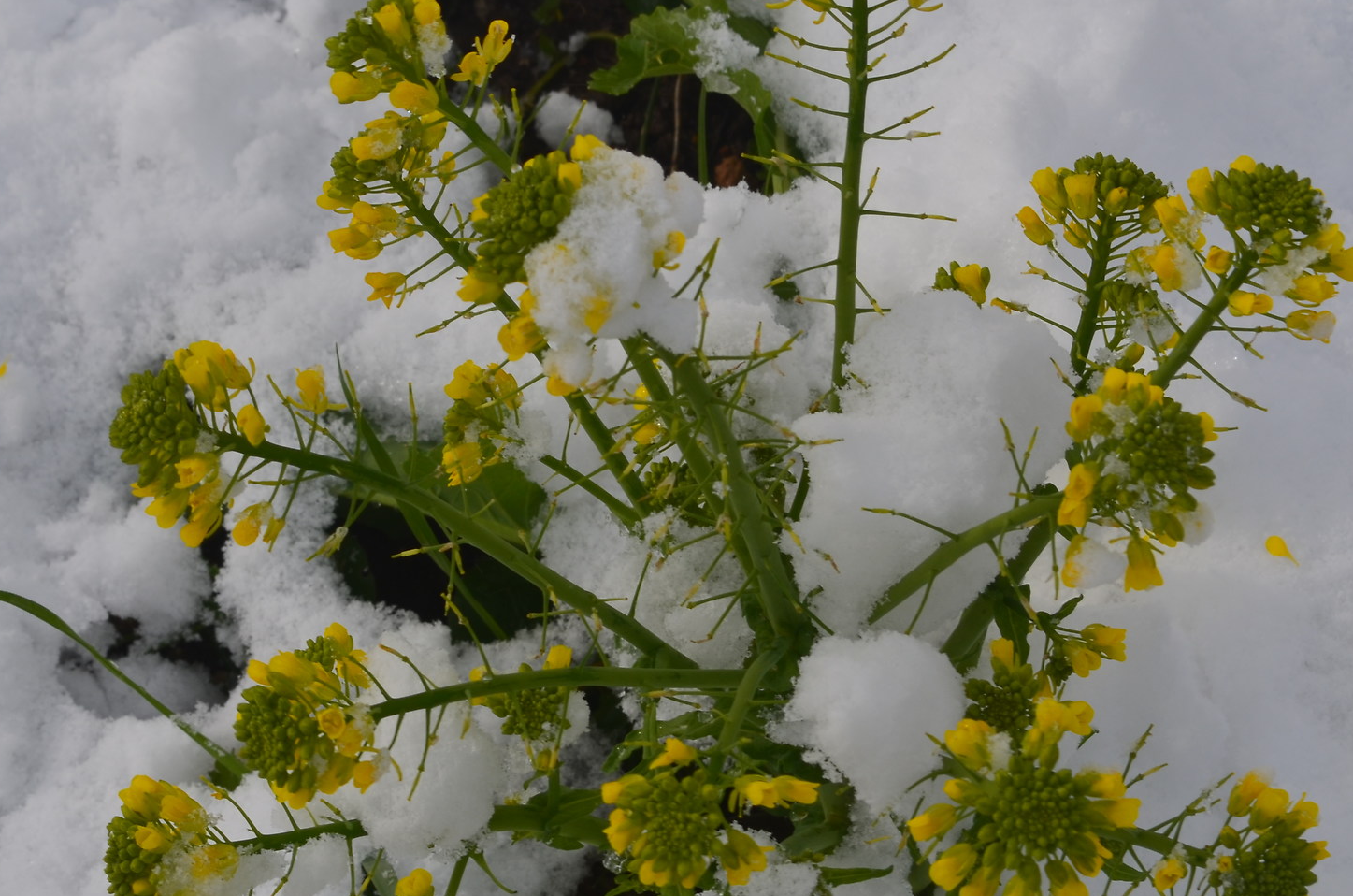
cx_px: 525
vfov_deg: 10.0
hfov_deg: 15.0
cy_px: 447
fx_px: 5131
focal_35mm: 137
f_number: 13
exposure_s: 1/200
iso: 100
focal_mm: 55
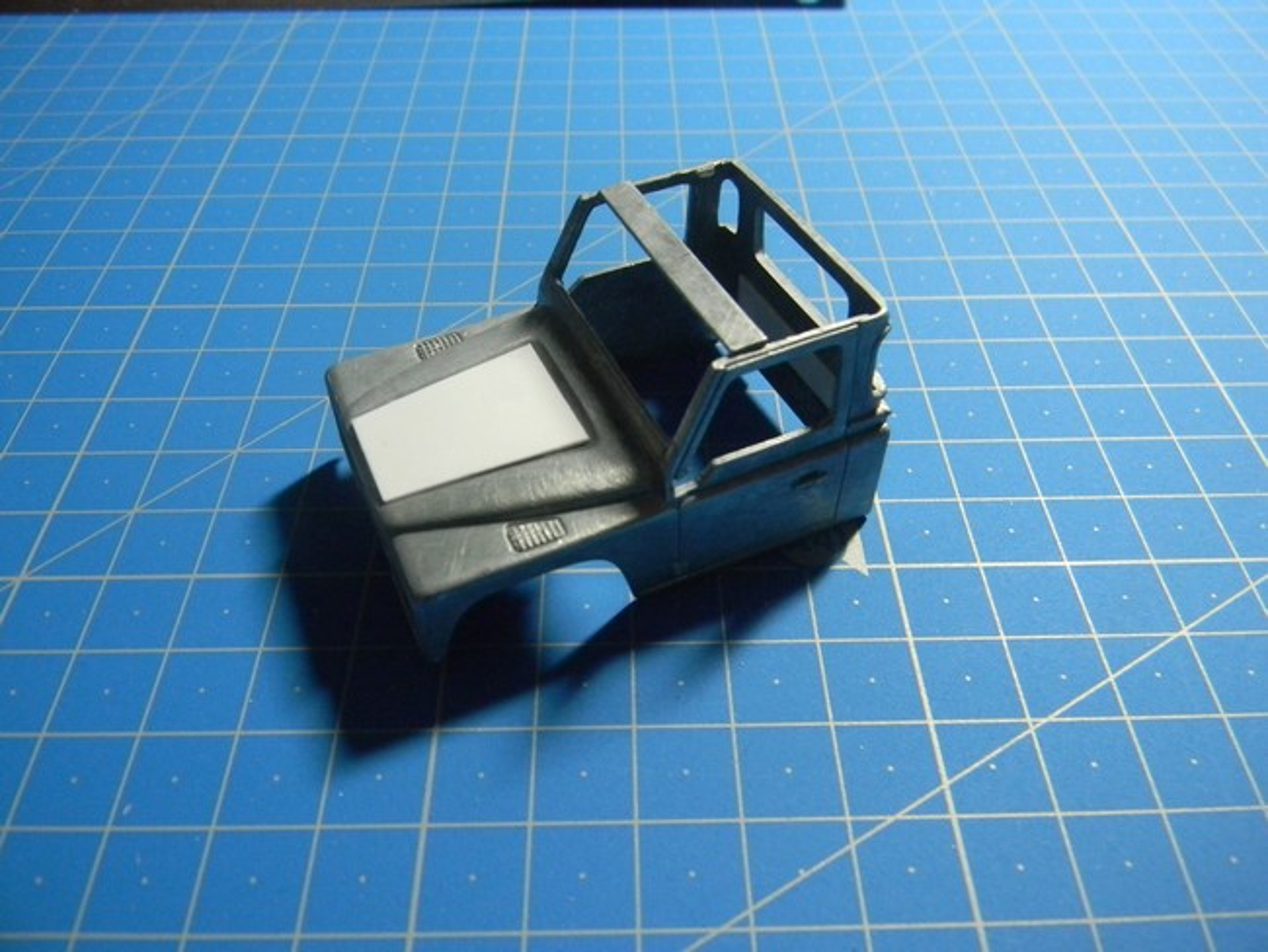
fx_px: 1026
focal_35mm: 28
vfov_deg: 49.8
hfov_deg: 63.4
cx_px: 634
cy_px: 476
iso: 400
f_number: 3.5
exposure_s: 1/19.2
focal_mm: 5
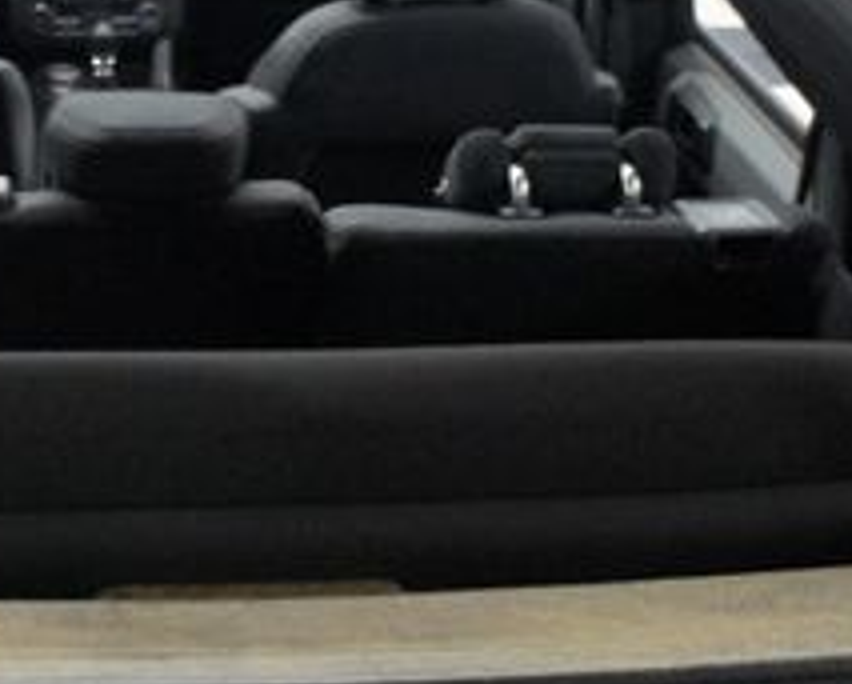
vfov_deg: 20.0
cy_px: 156
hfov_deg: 24.3
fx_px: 1919
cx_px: 68
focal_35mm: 76
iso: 1600
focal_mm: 18
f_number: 3.5
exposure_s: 1/100
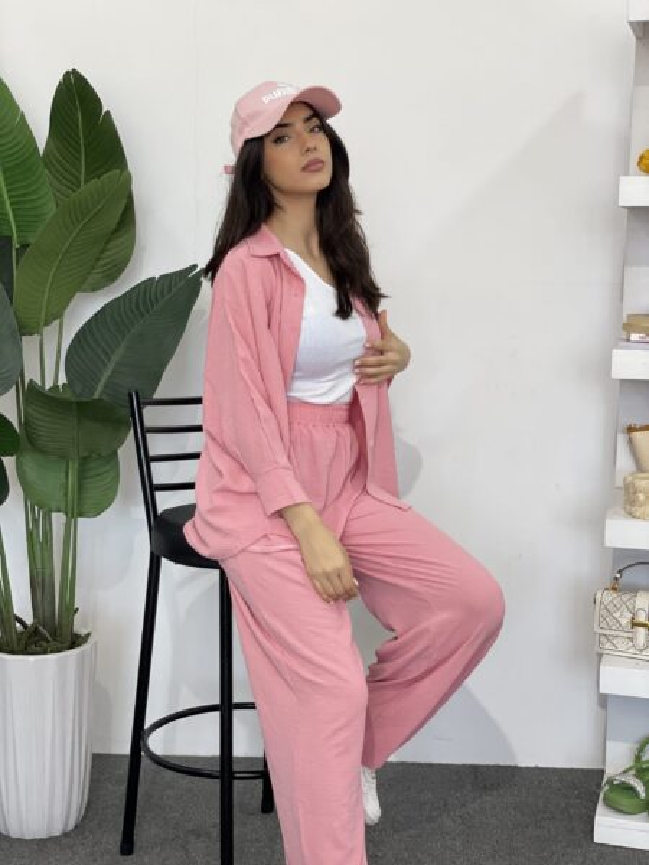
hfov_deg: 28.0
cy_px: 432
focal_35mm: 52
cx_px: 324
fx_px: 1300
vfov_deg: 36.8
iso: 64
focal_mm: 6
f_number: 2
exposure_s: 1/122
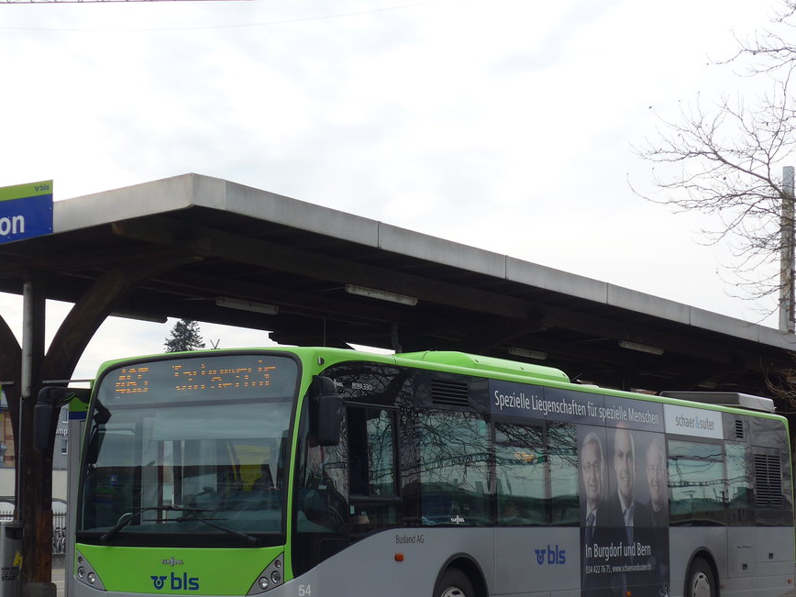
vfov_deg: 19.3
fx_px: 1748
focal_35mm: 76
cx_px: 334
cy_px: 386
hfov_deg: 25.6
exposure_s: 1/500
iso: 80
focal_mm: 11.3
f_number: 3.4
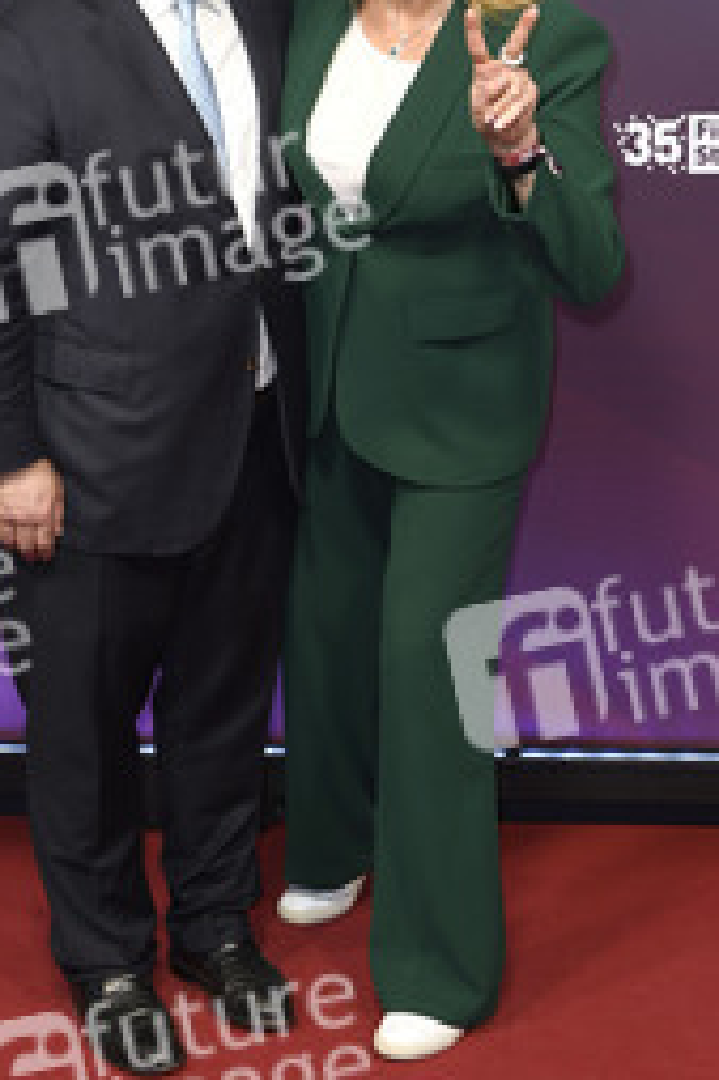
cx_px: 277
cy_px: 438
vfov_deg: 24.7
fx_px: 2460
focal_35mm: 82
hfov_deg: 16.6
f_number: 5
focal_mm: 52
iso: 800
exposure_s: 1/200
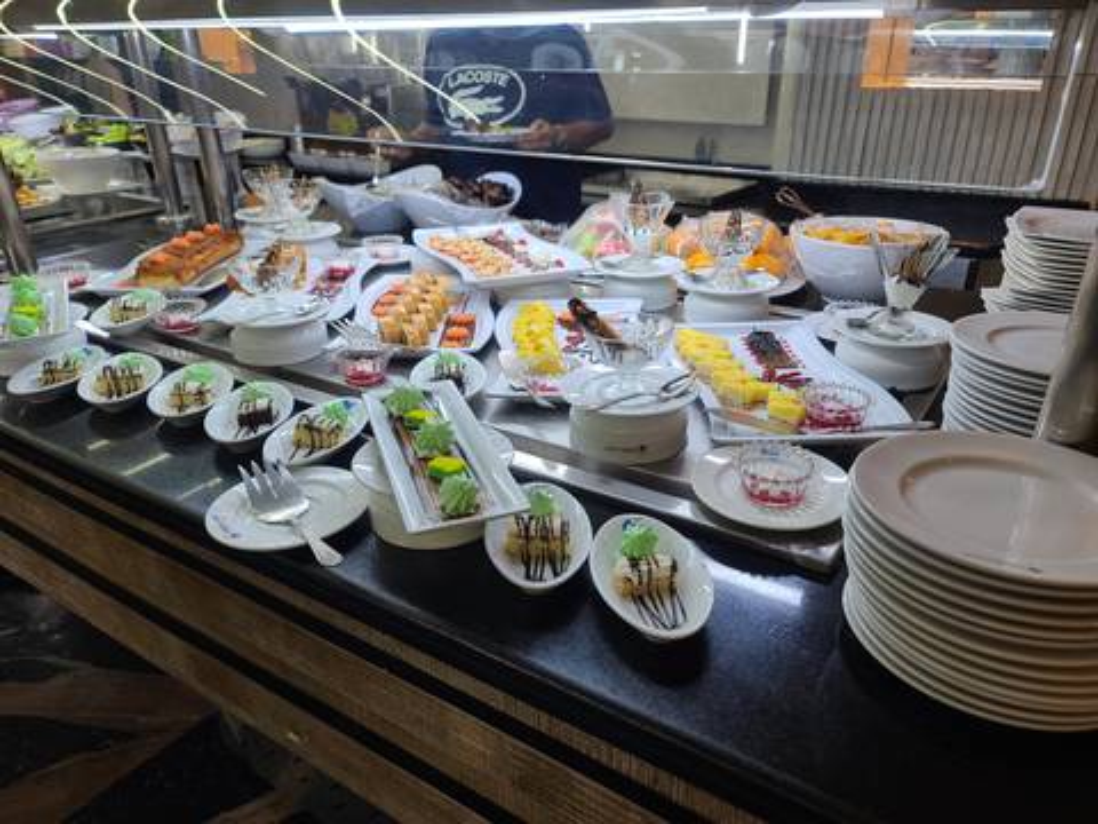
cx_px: 549
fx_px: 793
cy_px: 412
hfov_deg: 69.4
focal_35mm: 25
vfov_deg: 54.9
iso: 50
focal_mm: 7
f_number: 1.8
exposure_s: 1/100
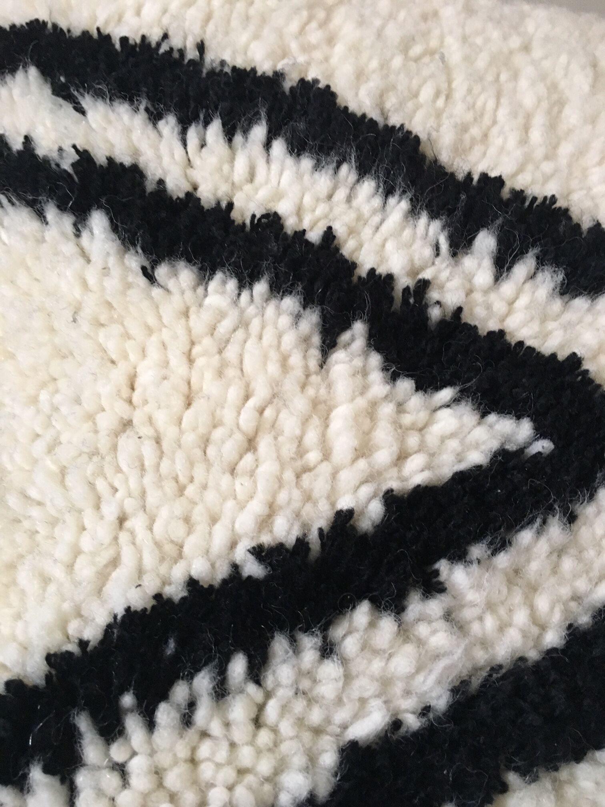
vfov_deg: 61.7
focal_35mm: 29
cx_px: 302
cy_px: 404
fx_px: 676
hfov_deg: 48.2
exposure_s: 1/20
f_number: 2.2
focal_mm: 4.15
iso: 200
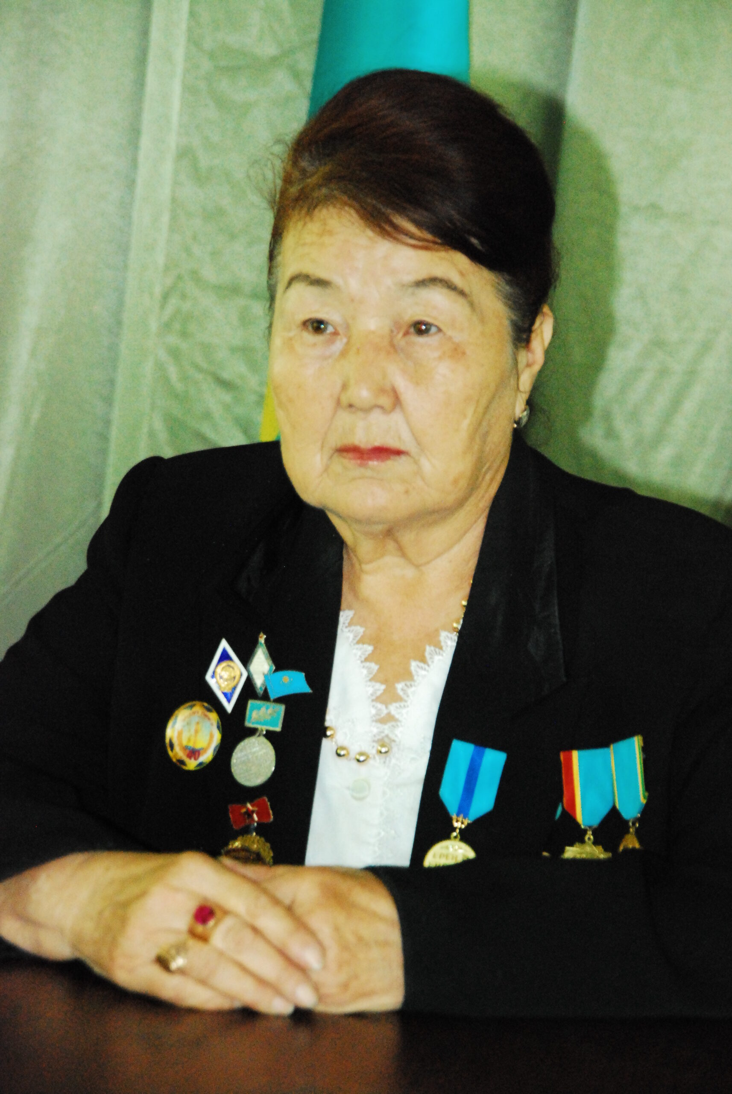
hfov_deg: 10.2
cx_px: 366
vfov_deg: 15.2
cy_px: 547
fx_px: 4105
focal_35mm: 135
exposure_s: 1/60
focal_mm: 90
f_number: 7.1
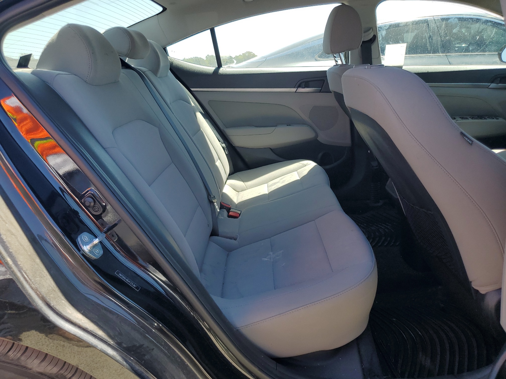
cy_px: 190
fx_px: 380
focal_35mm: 26
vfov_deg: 53.1
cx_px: 253
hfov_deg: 67.3
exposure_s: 1/588
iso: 50
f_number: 1.5
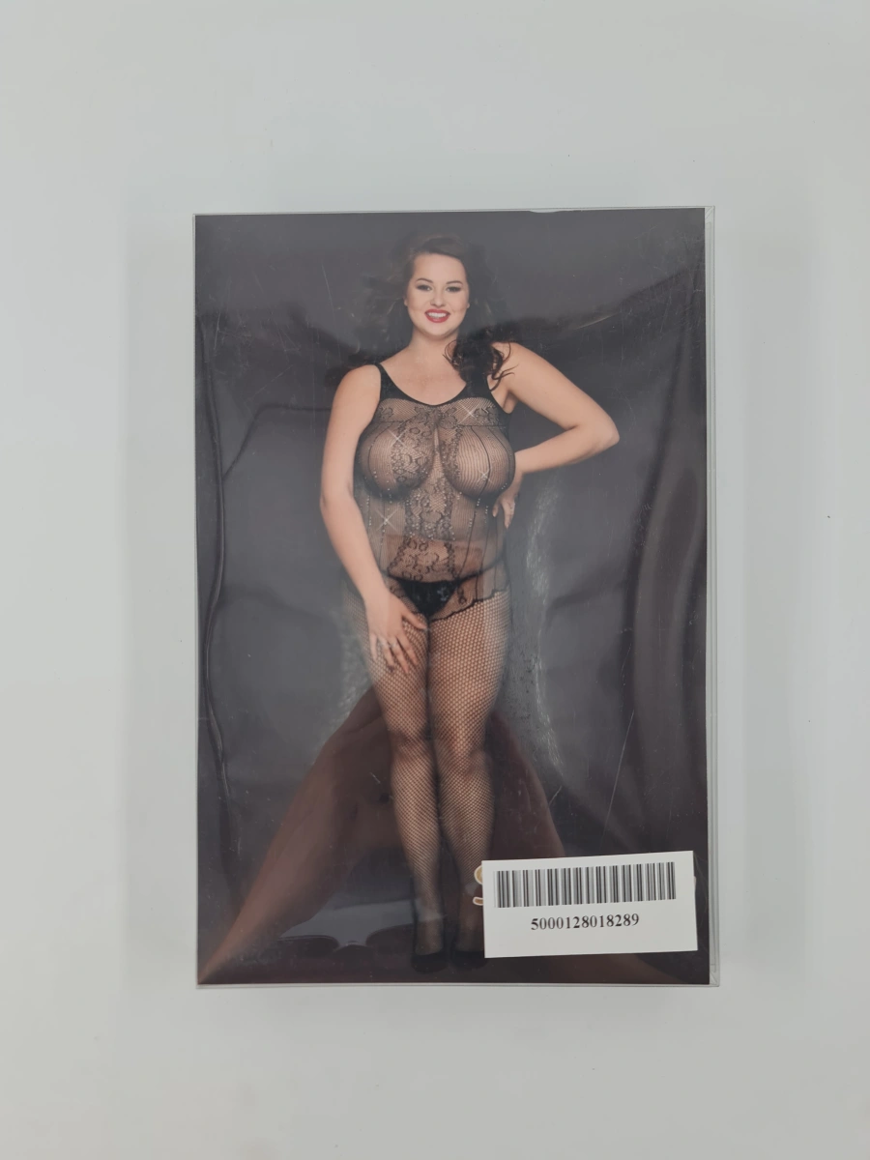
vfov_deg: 69.4
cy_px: 580
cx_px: 435
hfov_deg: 54.9
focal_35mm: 25
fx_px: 838
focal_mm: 7
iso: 50
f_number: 1.8
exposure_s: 1/230
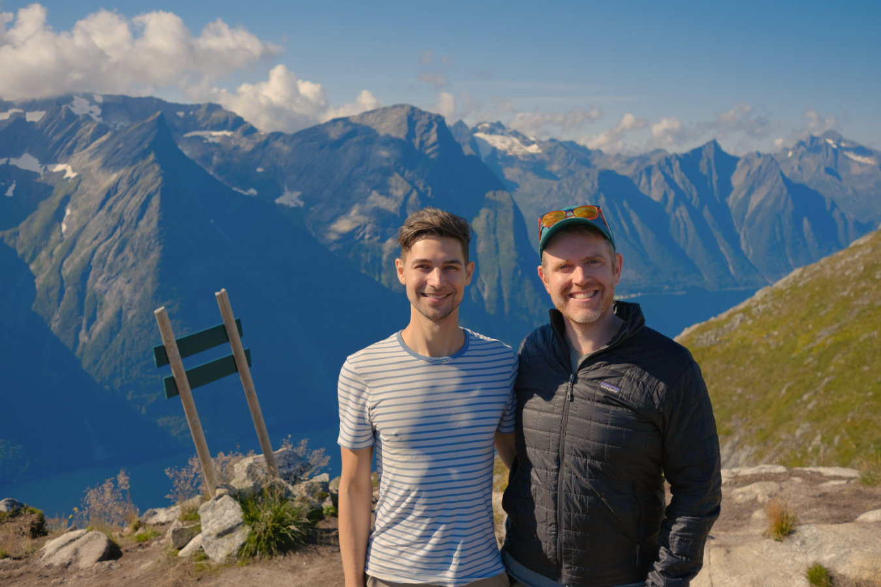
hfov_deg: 47.4
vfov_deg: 32.6
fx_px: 1003
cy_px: 294
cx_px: 440
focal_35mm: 41
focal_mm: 27
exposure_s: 1/2000
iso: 320
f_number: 4
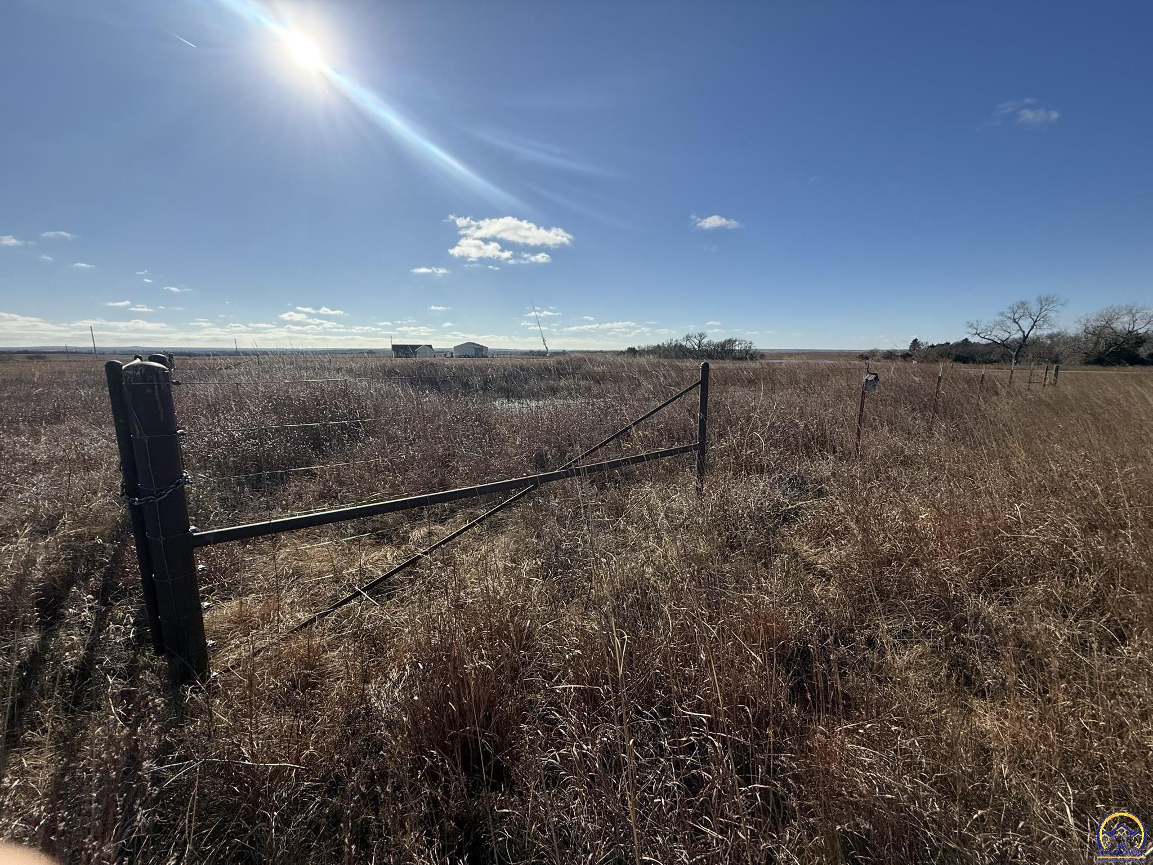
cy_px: 432
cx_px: 576
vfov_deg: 85.7
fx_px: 466
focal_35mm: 14
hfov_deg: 102.1
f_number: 2.2
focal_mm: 2.22
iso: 64
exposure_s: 1/3891
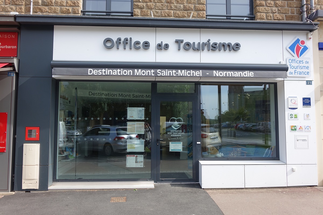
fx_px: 260
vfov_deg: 45.0
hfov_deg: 63.7
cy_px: 108
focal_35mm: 29
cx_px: 162
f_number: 4
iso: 125
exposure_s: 1/320
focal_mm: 10.49
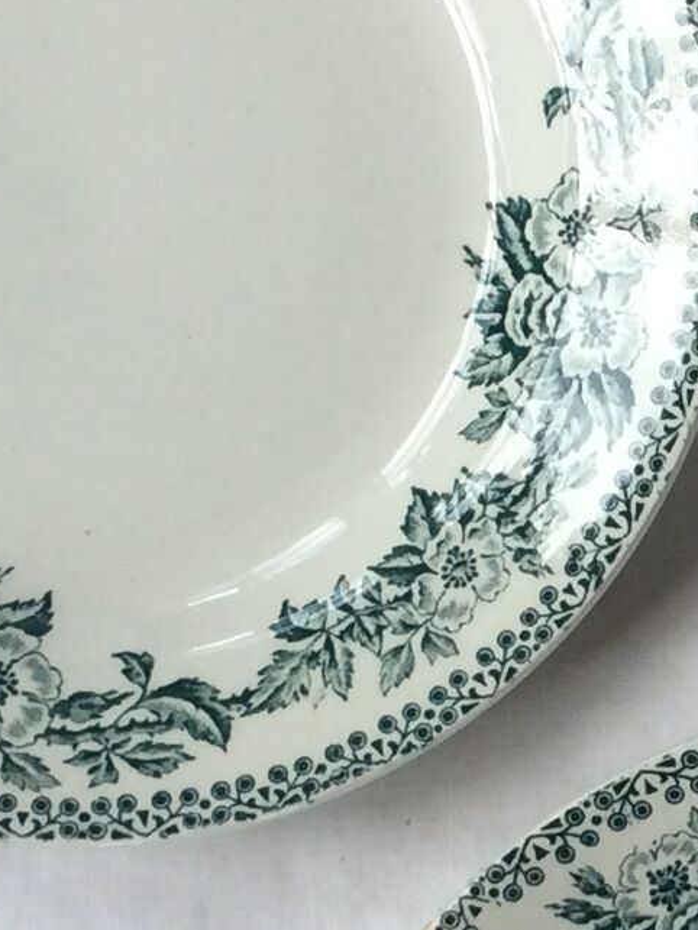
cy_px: 698
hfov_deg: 11.3
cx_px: 768
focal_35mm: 129
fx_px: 3466
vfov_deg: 15.2
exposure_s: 1/245
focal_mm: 3.3
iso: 32
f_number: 2.4
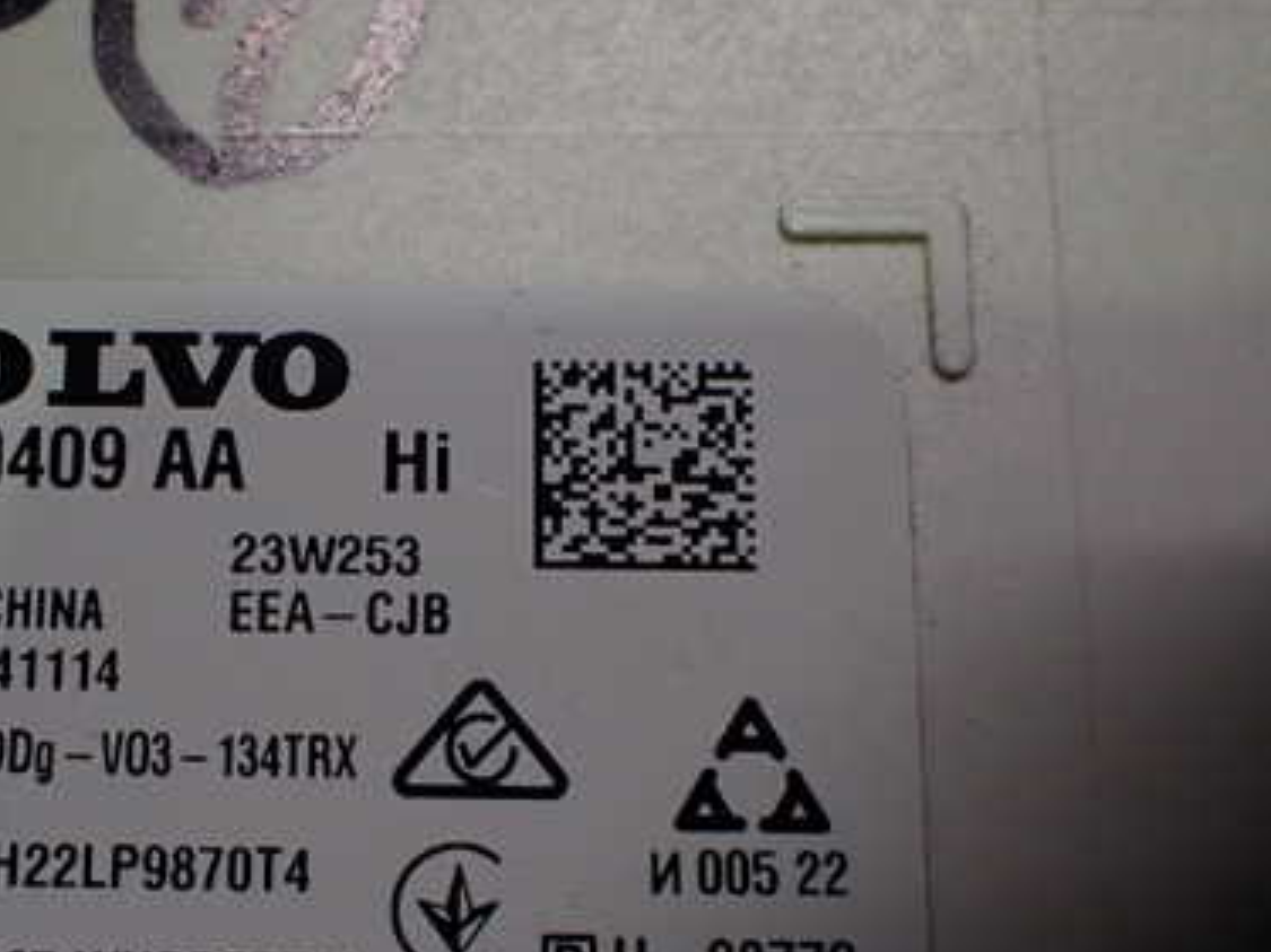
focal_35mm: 48
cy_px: 667
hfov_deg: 38.9
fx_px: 1762
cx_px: 356
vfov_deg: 29.9
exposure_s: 1/125
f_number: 2.3
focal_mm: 5.4
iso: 250
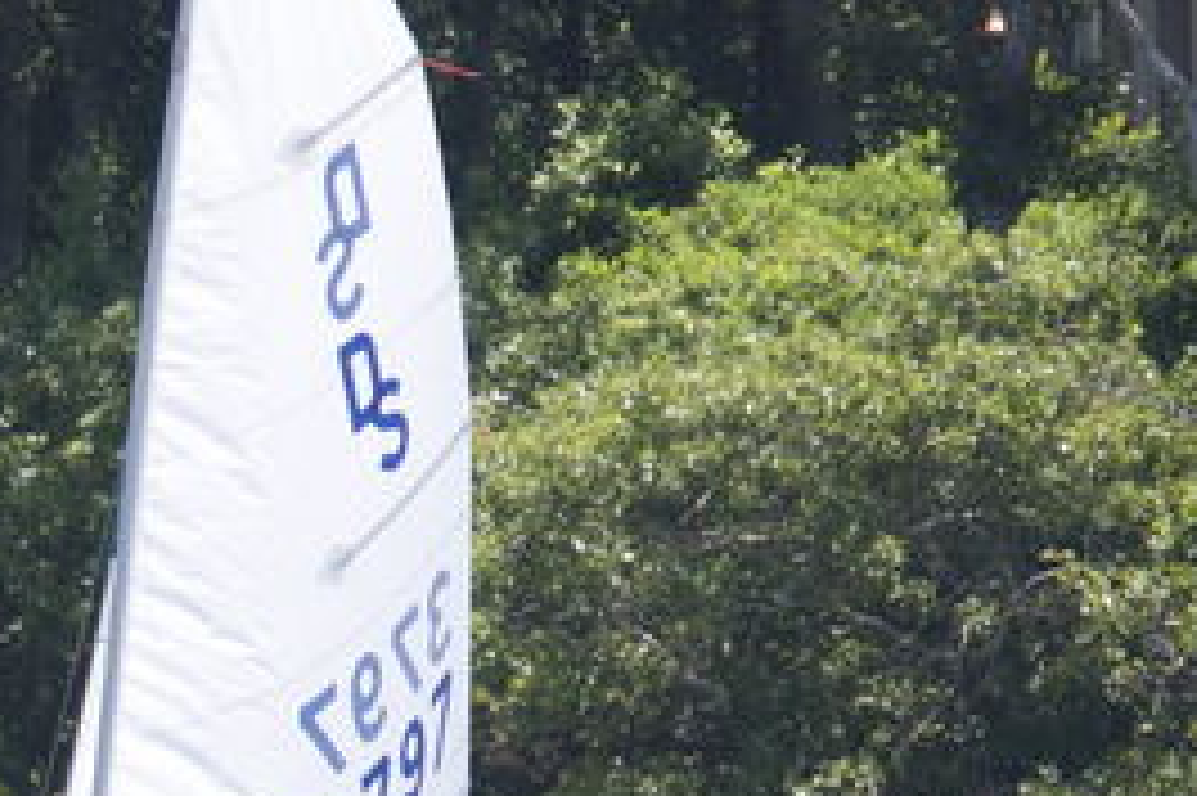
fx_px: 57020
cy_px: 920
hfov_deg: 1.2
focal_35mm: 1716
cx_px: -446
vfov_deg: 0.8
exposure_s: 1/500
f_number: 5.3
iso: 180
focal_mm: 165
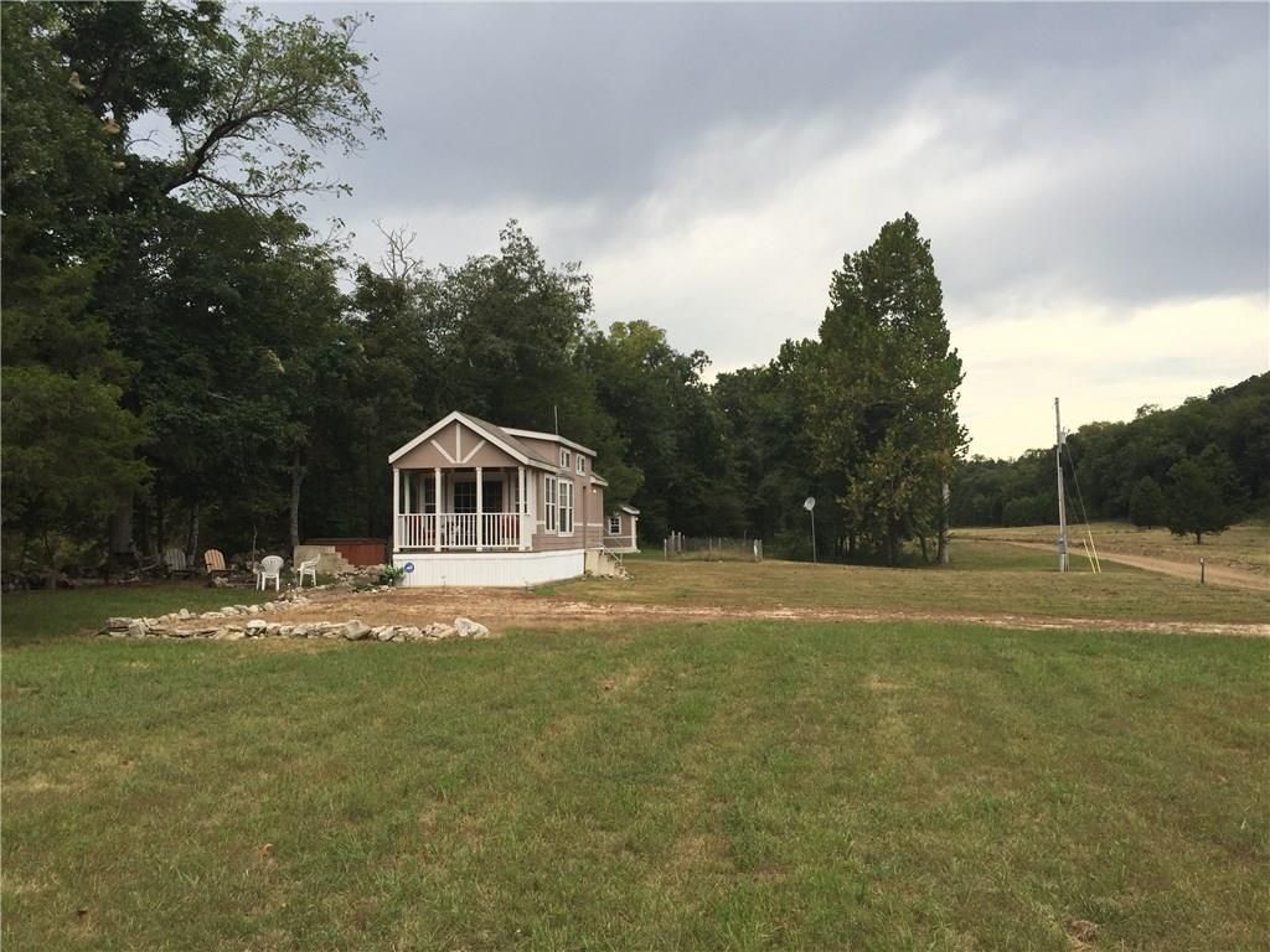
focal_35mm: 29
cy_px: 476
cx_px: 635
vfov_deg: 48.2
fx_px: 1064
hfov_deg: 61.7
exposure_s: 1/573
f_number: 2.2
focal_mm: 4.15
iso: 32
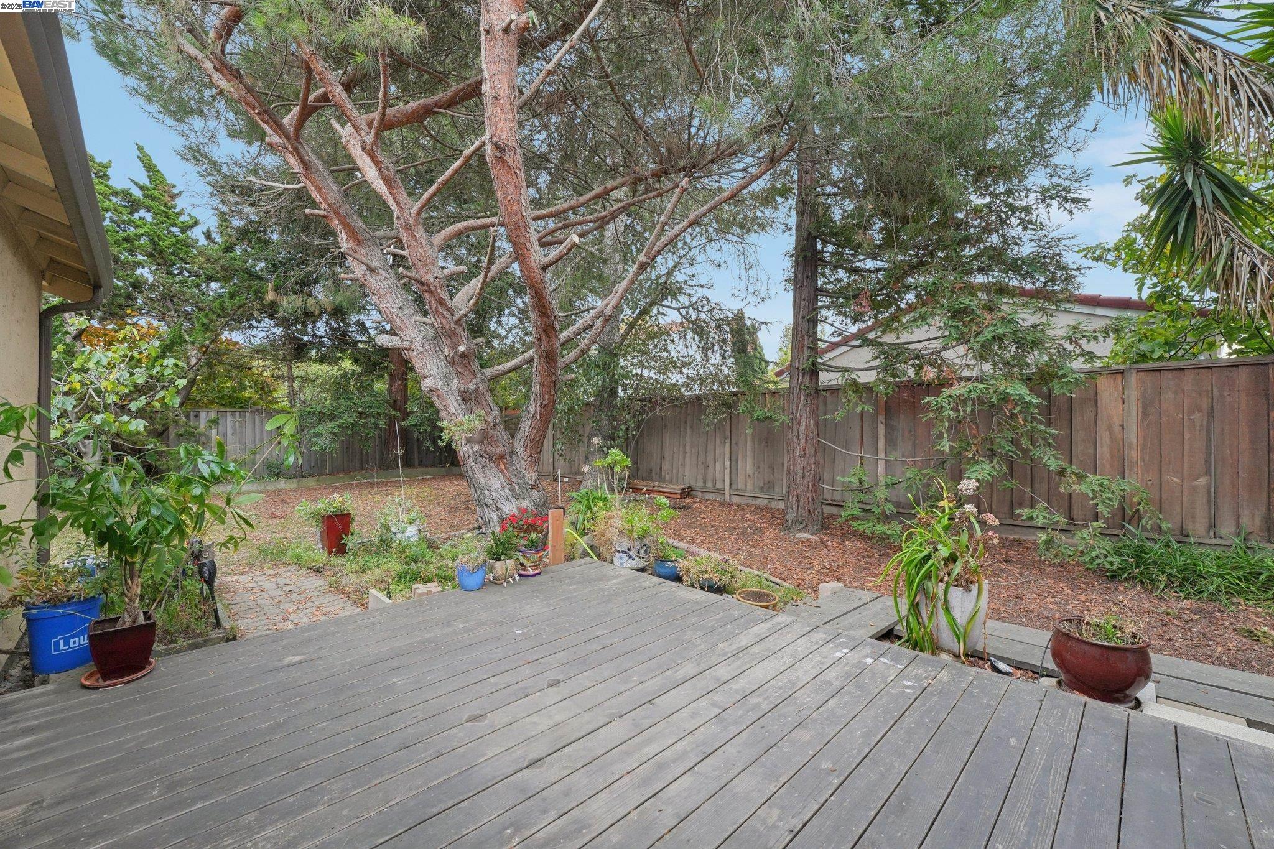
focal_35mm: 14
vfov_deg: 81.2
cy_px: 424
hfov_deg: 104.3
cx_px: 637
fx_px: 495
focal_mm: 14
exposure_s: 1/50
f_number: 8
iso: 800
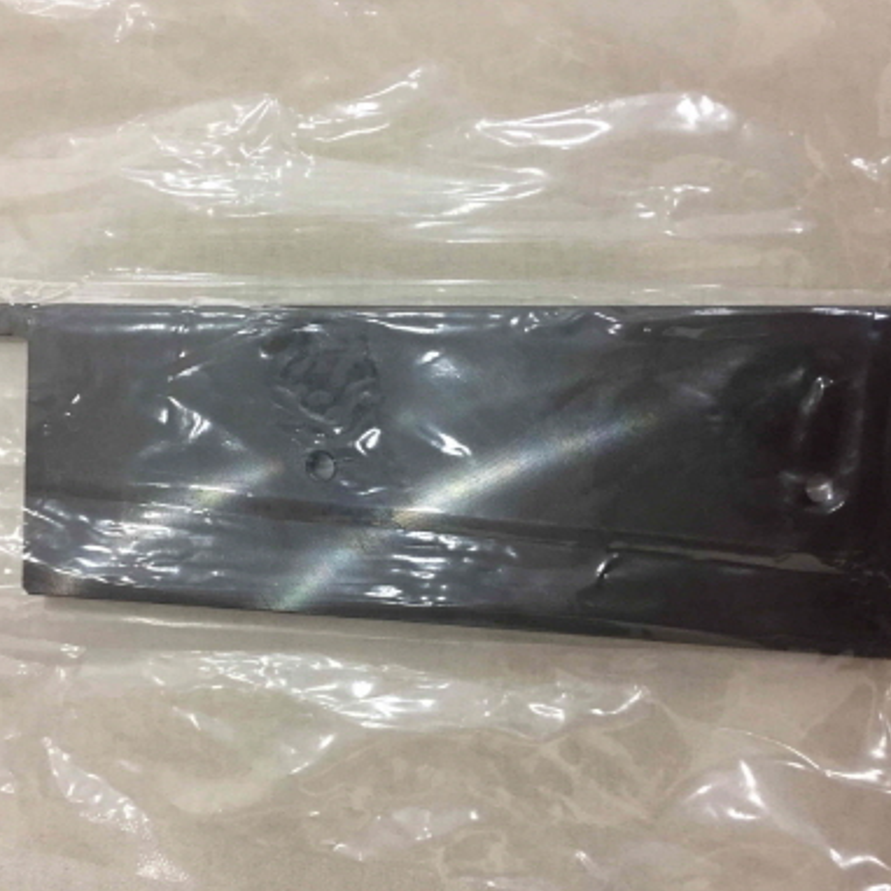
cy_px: 443
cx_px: 357
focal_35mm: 35
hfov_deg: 47.0
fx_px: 1019
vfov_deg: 47.2
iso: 125
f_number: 2.2
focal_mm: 4.15
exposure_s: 1/30
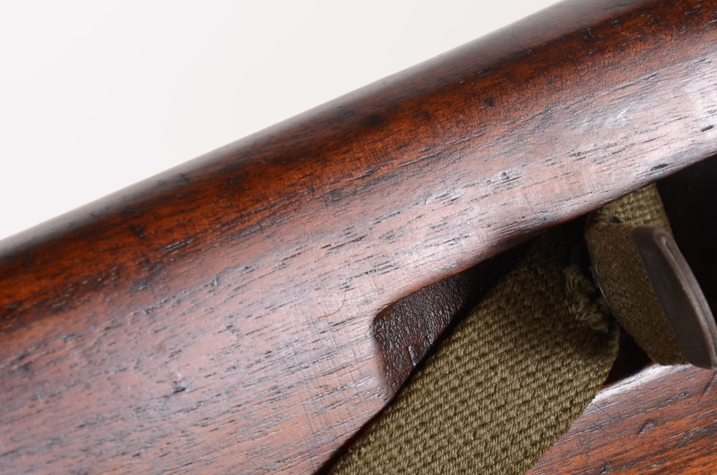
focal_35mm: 168
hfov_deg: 12.2
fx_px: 3339
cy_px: 267
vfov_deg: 8.1
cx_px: 510
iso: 100
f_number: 8
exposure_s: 1/100
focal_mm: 66
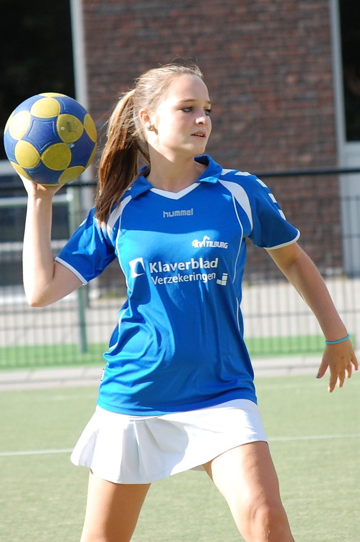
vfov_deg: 10.2
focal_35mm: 202
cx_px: 180
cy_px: 271
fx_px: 3046
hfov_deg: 6.8
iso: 400
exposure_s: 1/800
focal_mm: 135
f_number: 5
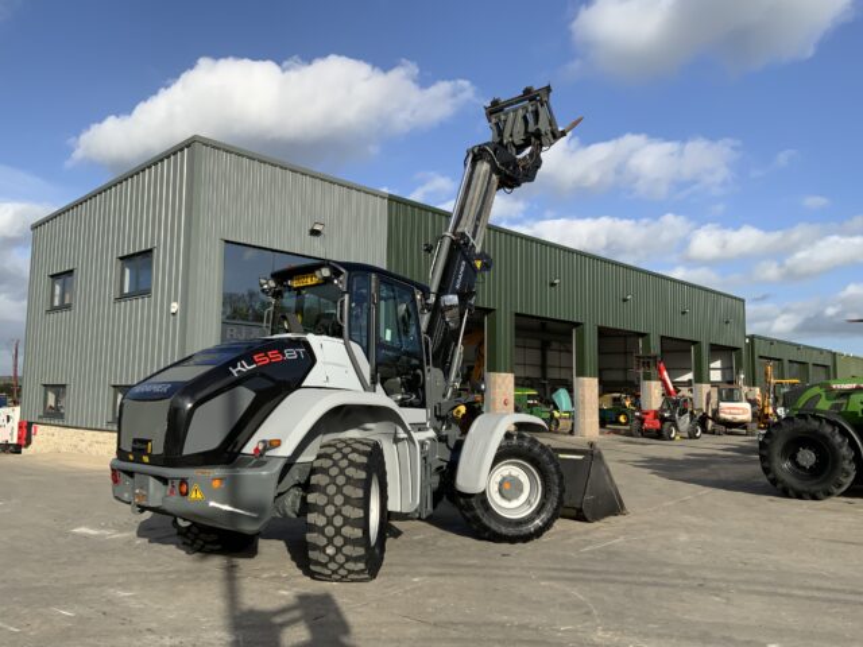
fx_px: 723
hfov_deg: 61.7
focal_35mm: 29
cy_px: 324
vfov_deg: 48.2
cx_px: 432
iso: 16
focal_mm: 3
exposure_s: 1/1912
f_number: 1.8
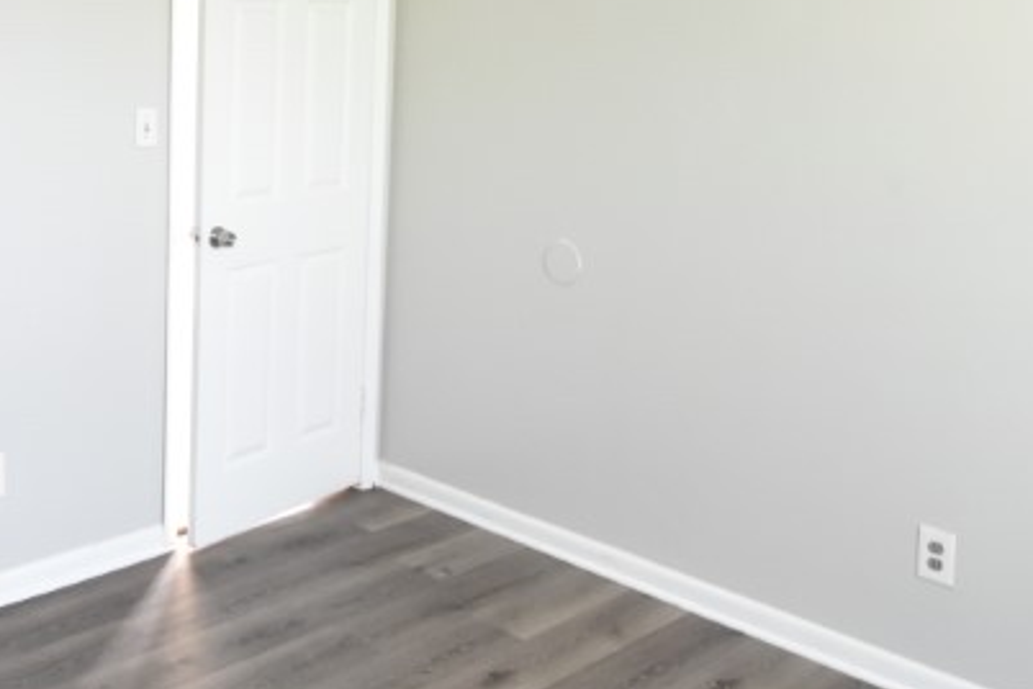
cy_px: 123
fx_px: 1234
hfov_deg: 44.0
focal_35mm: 43
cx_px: 267
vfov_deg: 30.3
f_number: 4
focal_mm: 10
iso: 800
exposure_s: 1/20
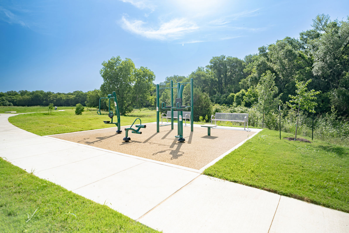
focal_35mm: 20
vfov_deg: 61.9
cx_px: 174
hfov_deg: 84.0
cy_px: 116
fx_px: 194
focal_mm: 20
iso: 100
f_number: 2.2
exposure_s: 1/250
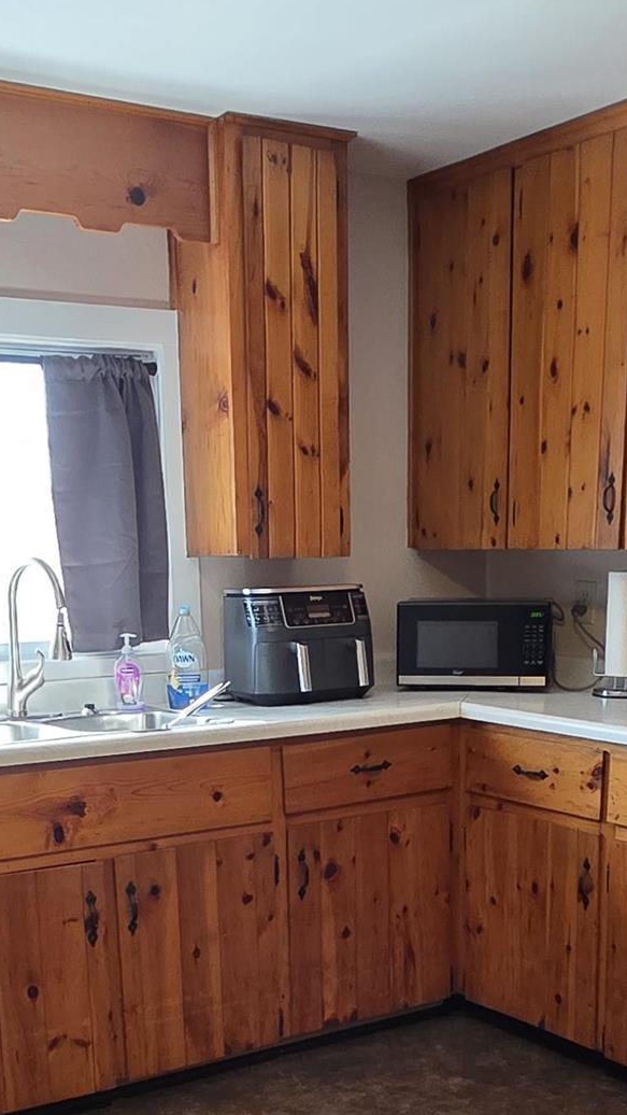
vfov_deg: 46.1
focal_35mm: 42
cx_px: 303
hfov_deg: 28.4
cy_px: 875
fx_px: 1241
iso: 320
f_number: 1.9
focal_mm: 2.2
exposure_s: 1/60
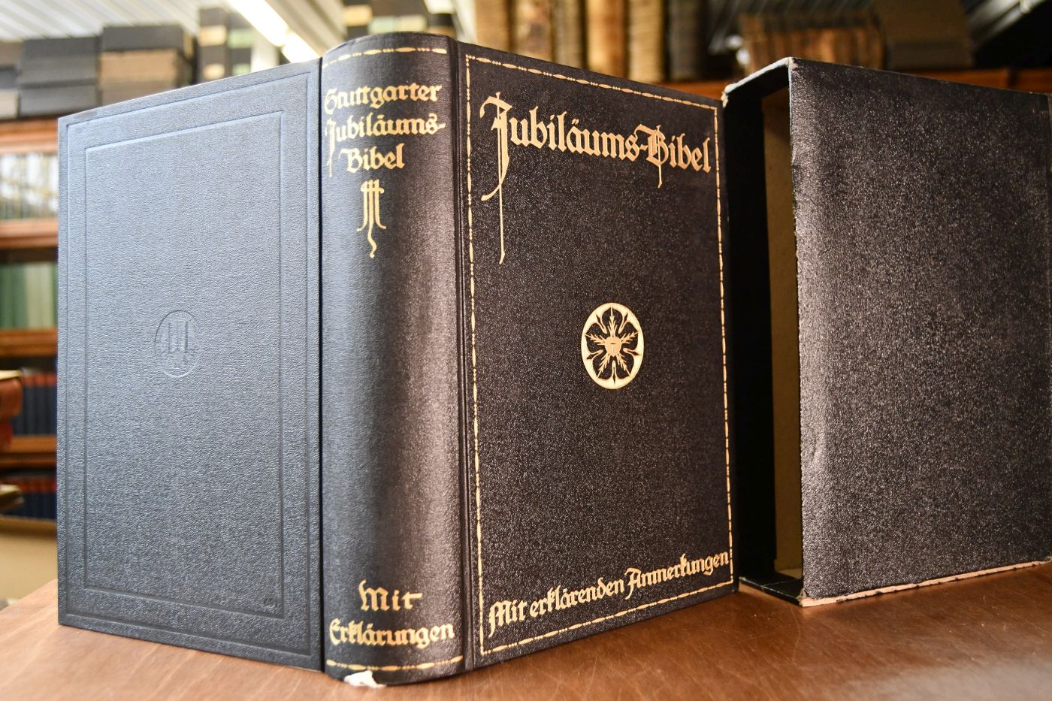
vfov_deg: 43.6
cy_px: 350
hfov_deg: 61.9
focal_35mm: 30
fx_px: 877
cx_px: 526
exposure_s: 1/125
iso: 2000
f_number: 3.5
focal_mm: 20
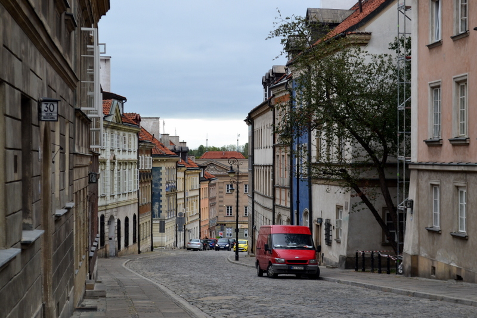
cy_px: 159
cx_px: 238
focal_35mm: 82
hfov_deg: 24.6
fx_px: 1093
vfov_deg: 16.6
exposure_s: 1/80
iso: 400
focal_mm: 55
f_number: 8
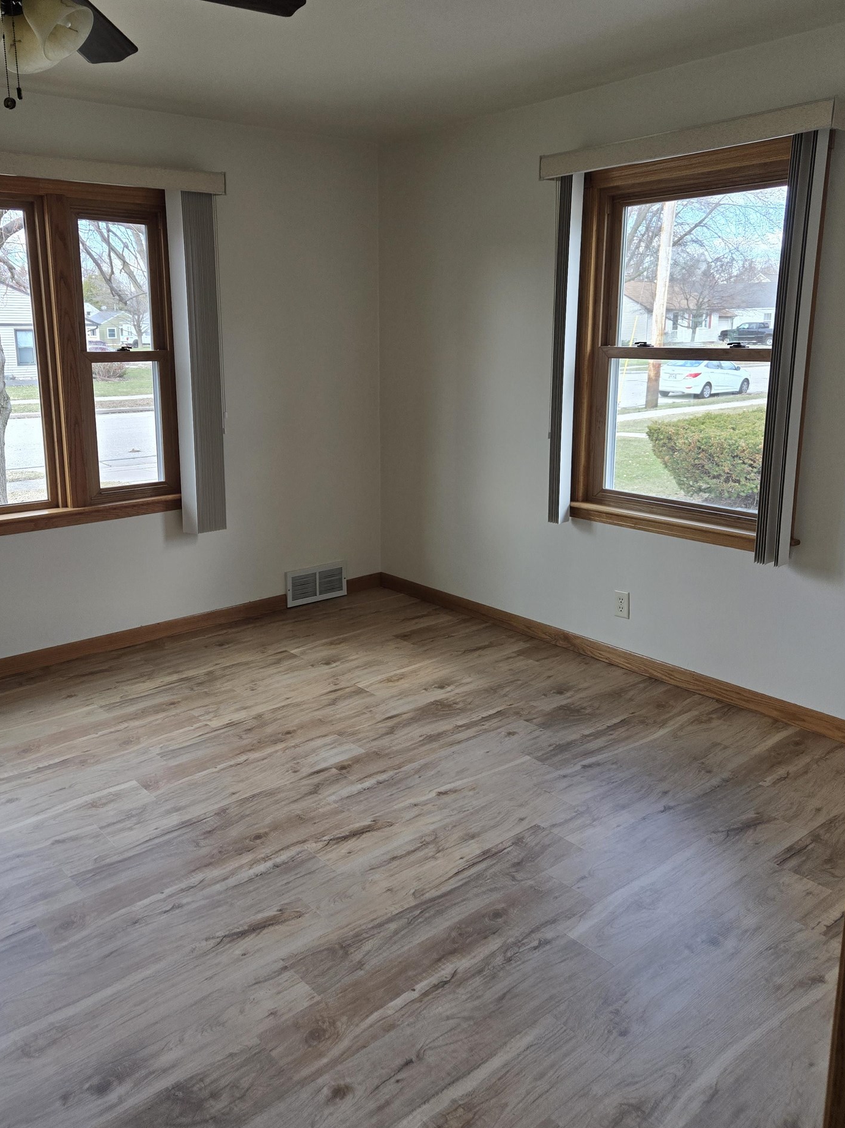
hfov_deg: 49.7
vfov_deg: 63.3
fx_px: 912
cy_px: 515
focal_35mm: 28
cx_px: 386
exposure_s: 1/180
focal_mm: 5.4
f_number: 1.8
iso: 100
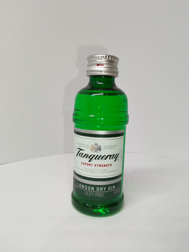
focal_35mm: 27
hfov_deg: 51.4
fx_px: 197
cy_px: 126
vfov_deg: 65.3
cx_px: 94
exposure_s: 1/100
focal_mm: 1.96
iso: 64
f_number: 2.2
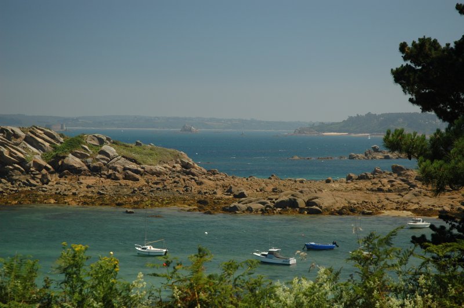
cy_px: 154
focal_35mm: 84
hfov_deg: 24.2
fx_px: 1082
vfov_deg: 16.2
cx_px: 232
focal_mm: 56
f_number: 5.6
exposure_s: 1/250
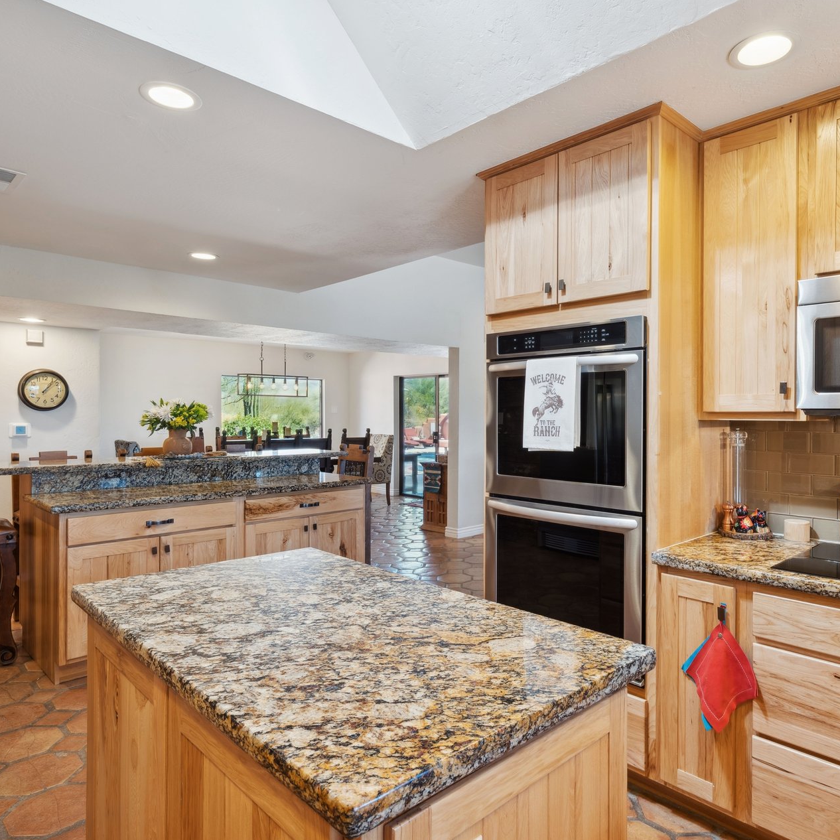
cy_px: 420
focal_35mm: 22
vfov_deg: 69.6
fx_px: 604
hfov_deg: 69.2
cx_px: 486
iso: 400
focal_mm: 16
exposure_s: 1/10
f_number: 8
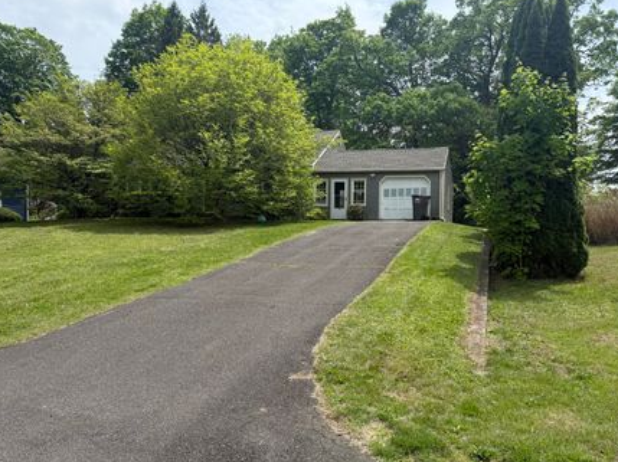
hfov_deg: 63.2
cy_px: 251
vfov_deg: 49.6
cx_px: 353
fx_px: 499
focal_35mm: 28
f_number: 1.78
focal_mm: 6.76
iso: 100
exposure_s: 1/4975
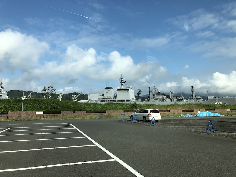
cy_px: 88
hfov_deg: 63.4
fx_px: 191
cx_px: 118
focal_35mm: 28
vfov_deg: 49.7
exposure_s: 1/2088
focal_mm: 3.99
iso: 20
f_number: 1.8
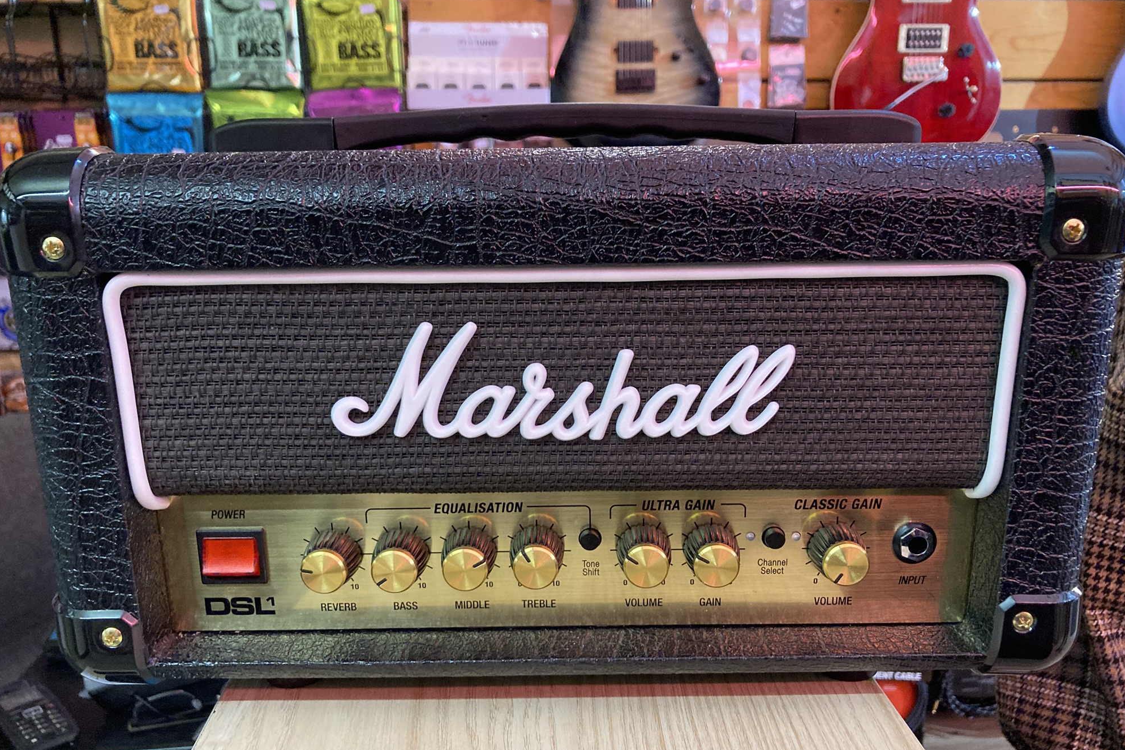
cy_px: 427
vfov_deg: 43.5
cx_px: 568
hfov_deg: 61.9
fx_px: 937
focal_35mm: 30
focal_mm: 3.99
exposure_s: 1/33
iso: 320
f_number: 1.8
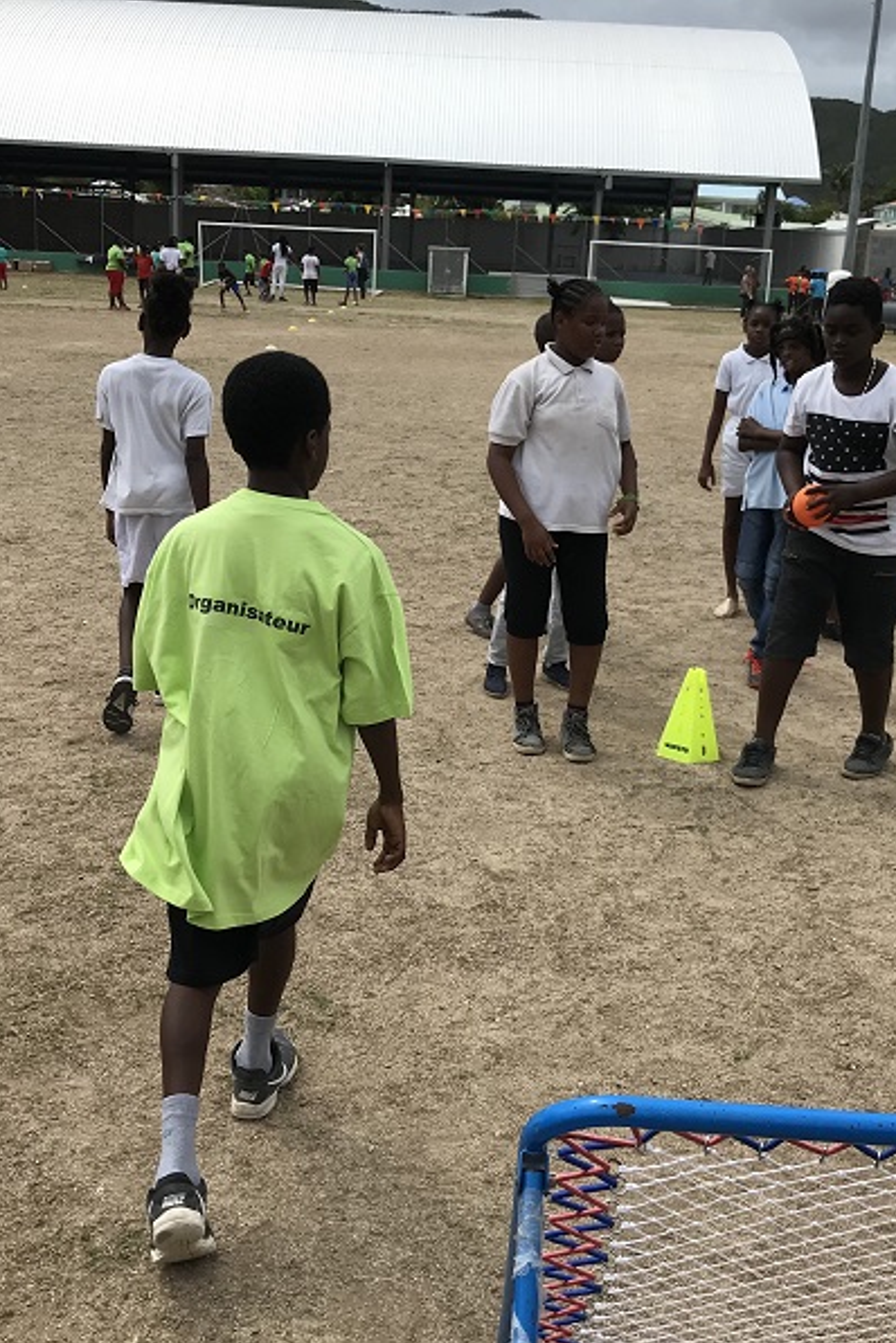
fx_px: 1456
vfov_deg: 49.6
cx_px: 450
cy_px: 673
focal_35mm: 39
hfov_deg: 34.2
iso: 20
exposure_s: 1/3195
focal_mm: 3.99
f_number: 1.8
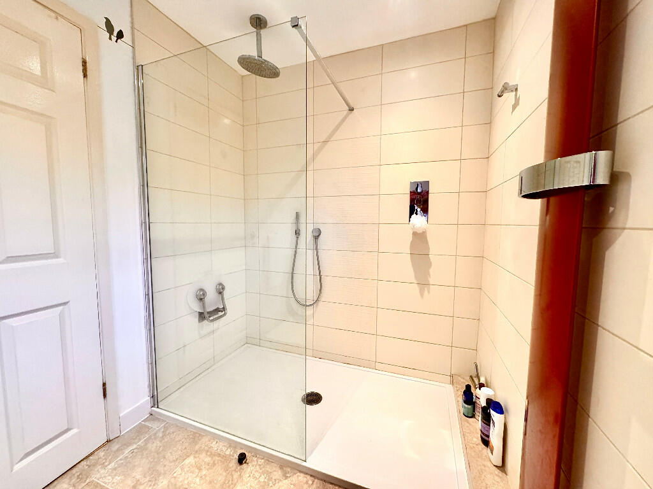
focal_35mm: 14
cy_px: 244
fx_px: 264
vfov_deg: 85.7
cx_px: 326
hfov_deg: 102.1
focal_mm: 2.22
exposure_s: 1/100
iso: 320
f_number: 2.2
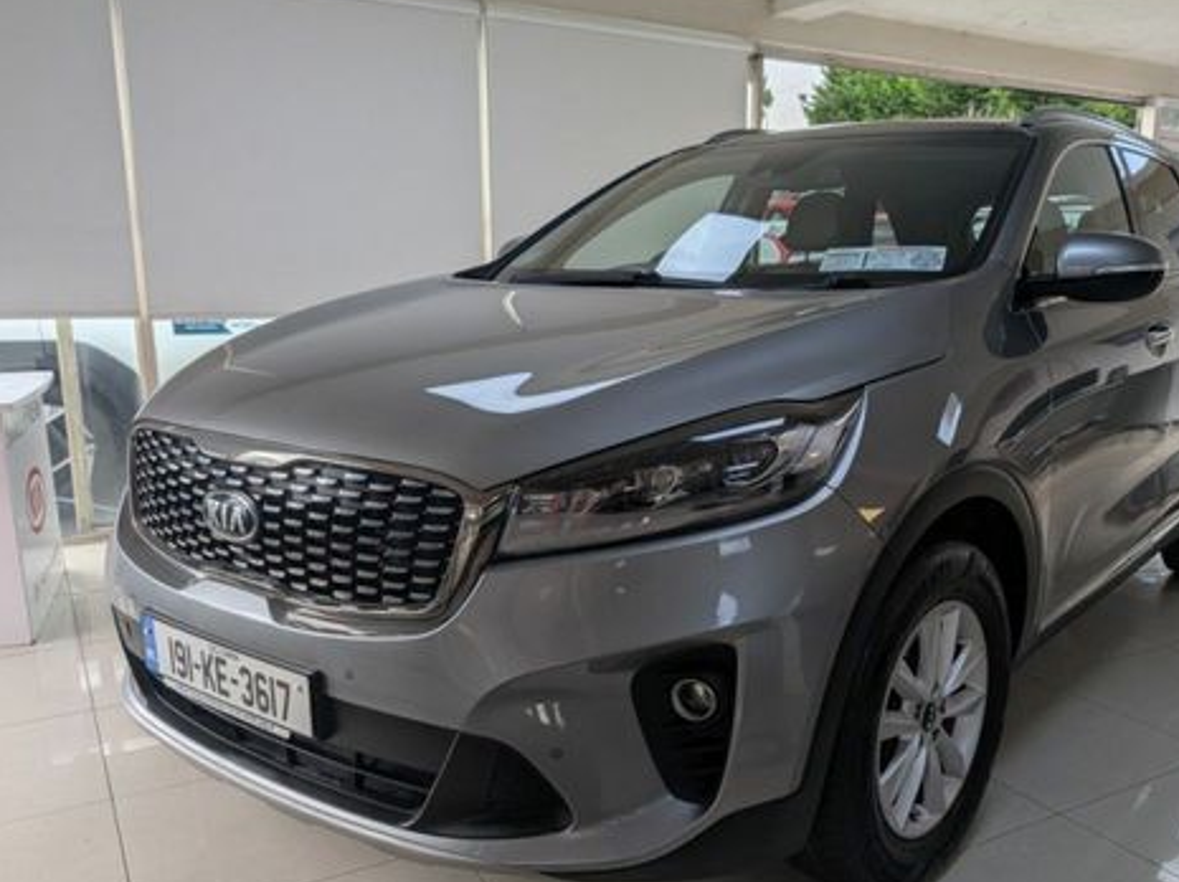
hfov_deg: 57.9
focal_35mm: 31
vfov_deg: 45.3
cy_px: 497
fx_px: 1055
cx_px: 712
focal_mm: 6.9
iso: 24
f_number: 1.68
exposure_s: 1/512
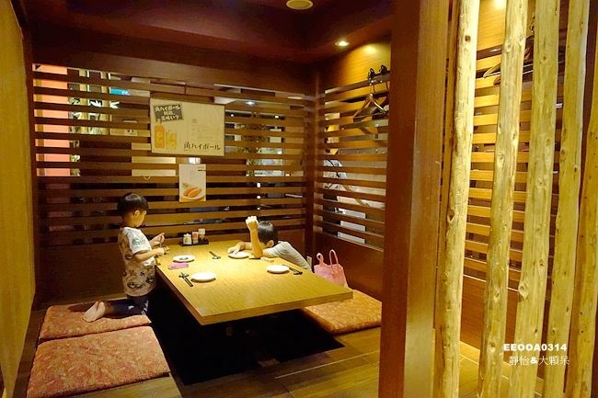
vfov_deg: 53.1
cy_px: 199
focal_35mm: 24
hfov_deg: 73.8
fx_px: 399
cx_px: 299
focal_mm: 8.8
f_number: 1.8
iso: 3200
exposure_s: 1/80
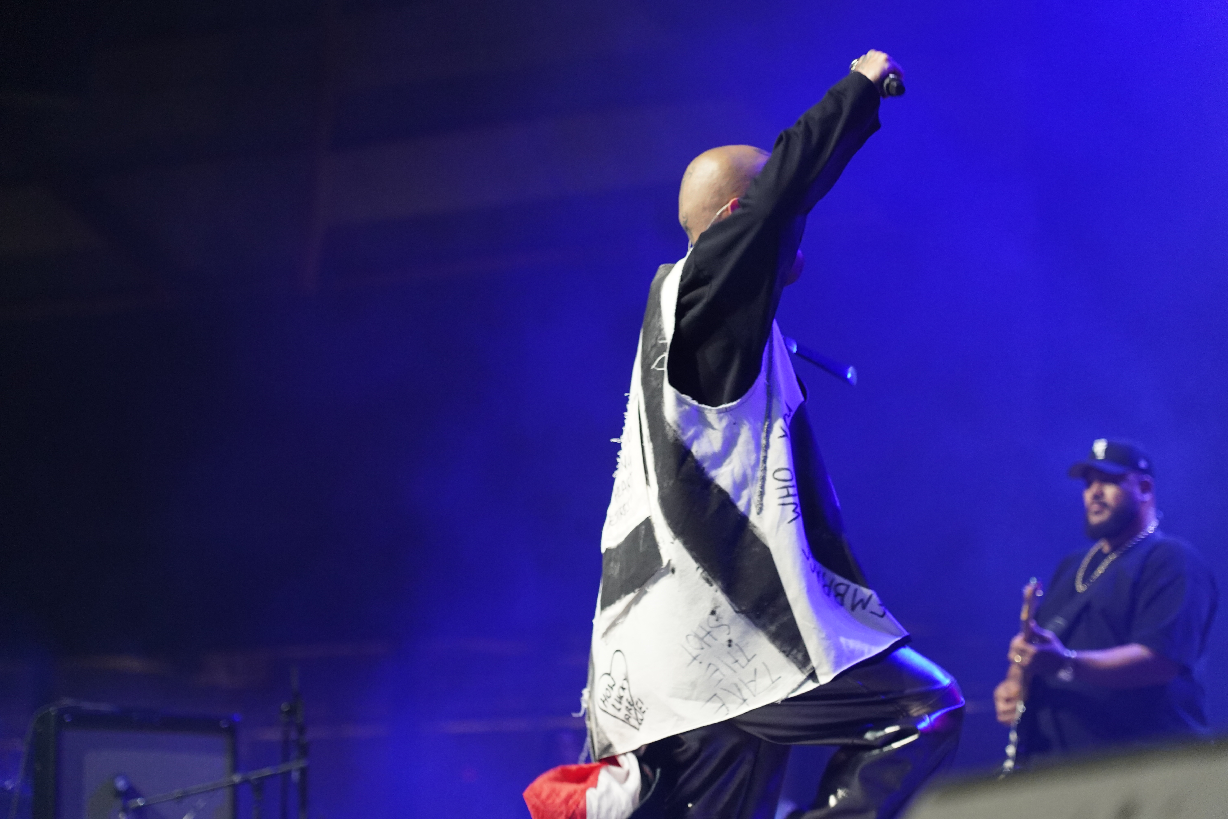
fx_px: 3581
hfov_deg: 19.5
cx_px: 614
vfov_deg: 13.0
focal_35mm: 105
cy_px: 410
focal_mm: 105
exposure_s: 1/160
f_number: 4
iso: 3200
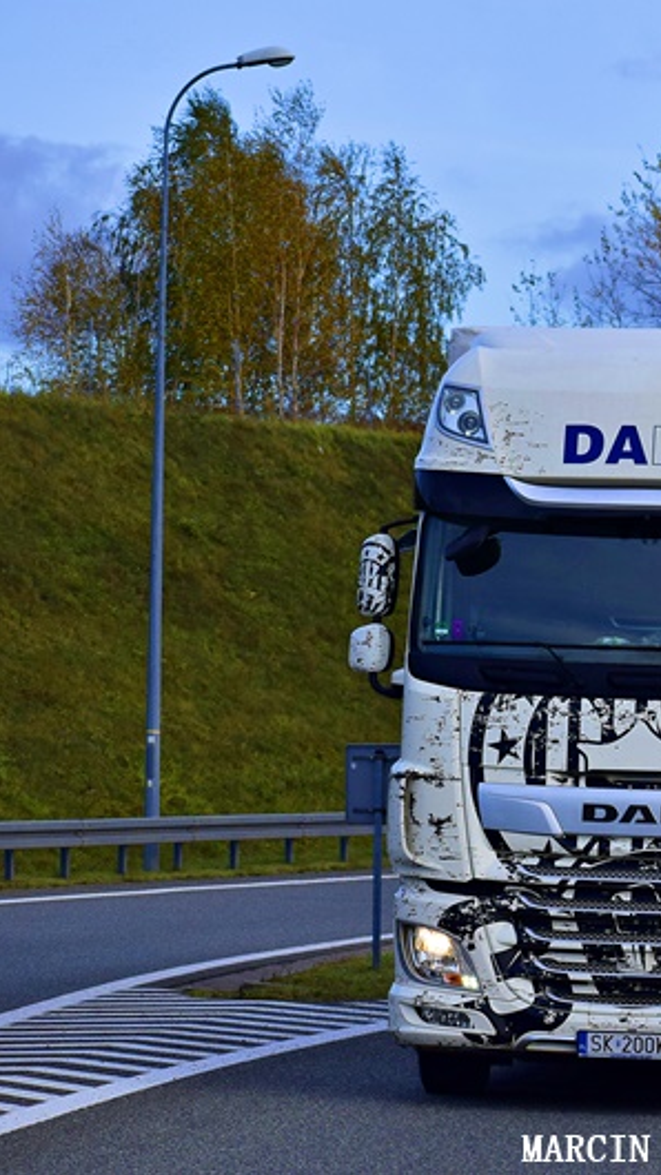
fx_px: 5174
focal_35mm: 166
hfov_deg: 7.2
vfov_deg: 13.0
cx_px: 847
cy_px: 589
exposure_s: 1/1000
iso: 400
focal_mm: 70
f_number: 6.3
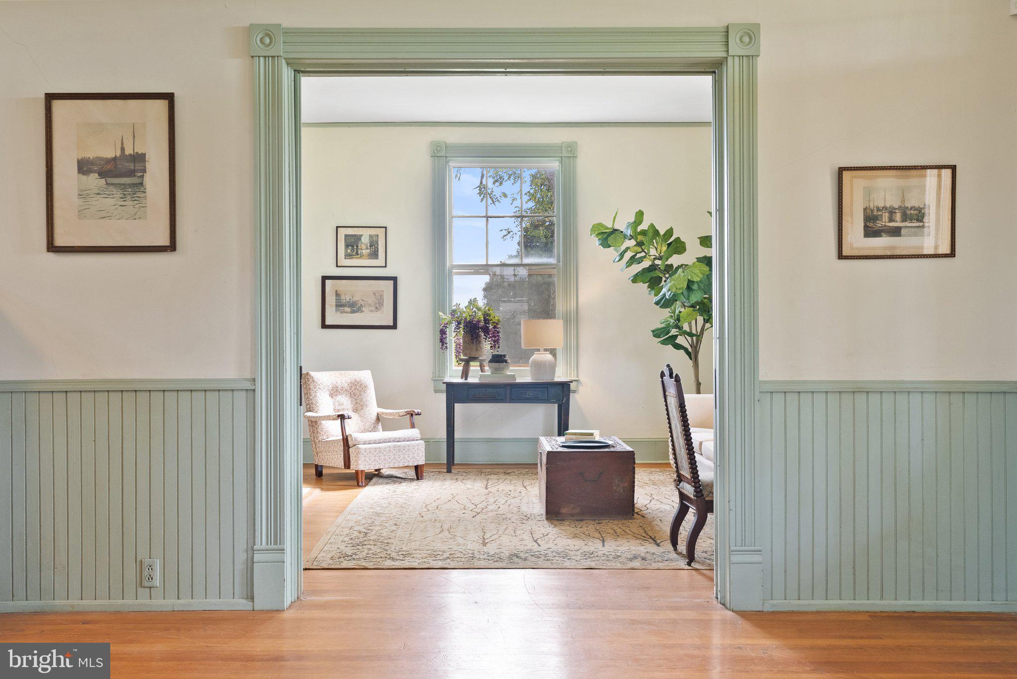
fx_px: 989
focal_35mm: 35
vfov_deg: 37.9
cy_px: 340
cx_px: 508
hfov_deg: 54.4
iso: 640
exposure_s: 1.3
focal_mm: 35
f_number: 10
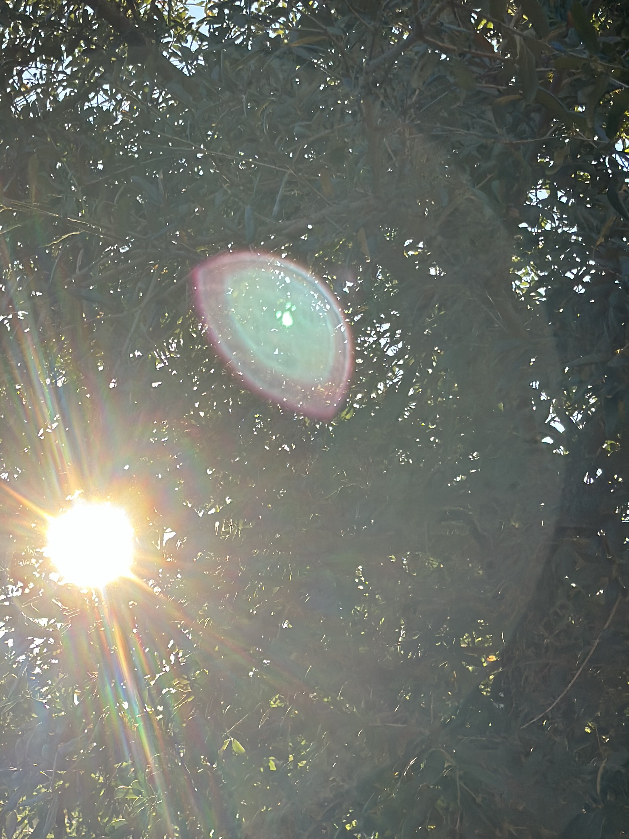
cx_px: 195
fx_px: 2011
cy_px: 418
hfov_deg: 17.7
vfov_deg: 23.6
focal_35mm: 83
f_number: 1.78
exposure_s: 1/2358
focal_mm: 6.86
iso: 80
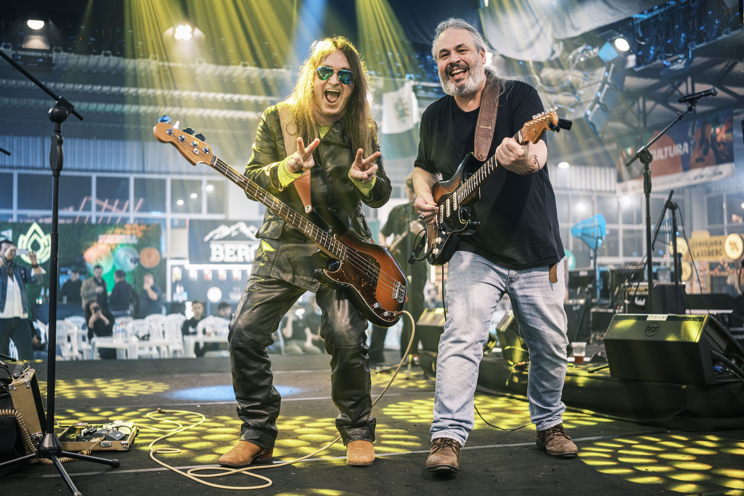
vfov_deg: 32.6
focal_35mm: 41
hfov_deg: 47.4
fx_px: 847
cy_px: 248
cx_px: 372
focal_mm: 27
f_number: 1.2
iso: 1000
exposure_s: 1/500
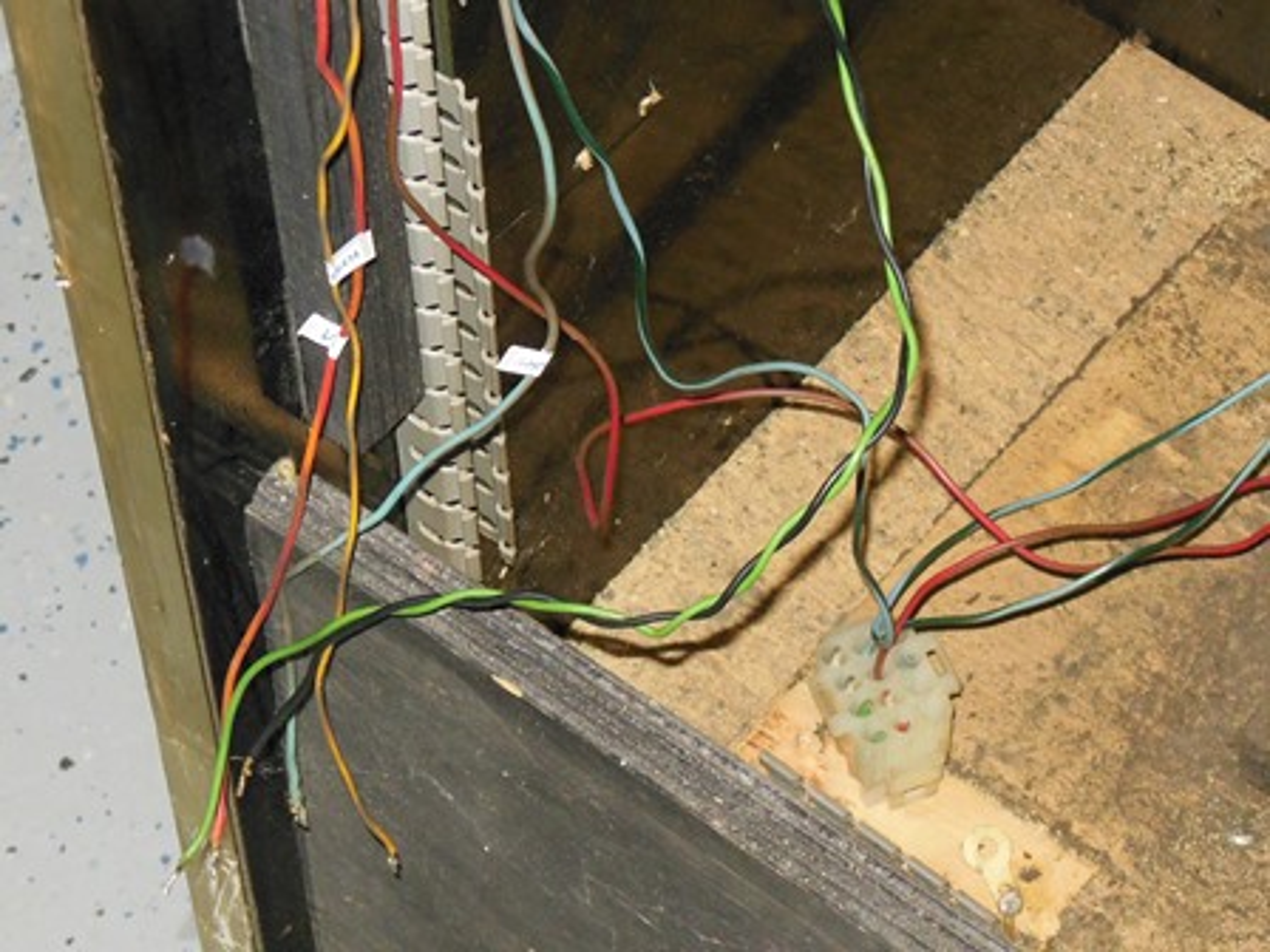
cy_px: 476
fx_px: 3595
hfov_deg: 20.0
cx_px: 635
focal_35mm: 98
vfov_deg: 15.1
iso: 500
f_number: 4.7
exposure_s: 1/60
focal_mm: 17.5
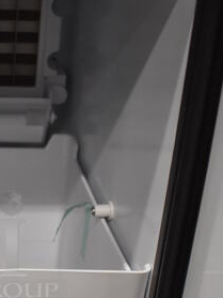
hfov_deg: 16.6
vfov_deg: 22.7
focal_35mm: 85
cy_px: 246
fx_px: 731
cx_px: -51
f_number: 3.5
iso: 1250
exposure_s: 1/125
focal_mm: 18
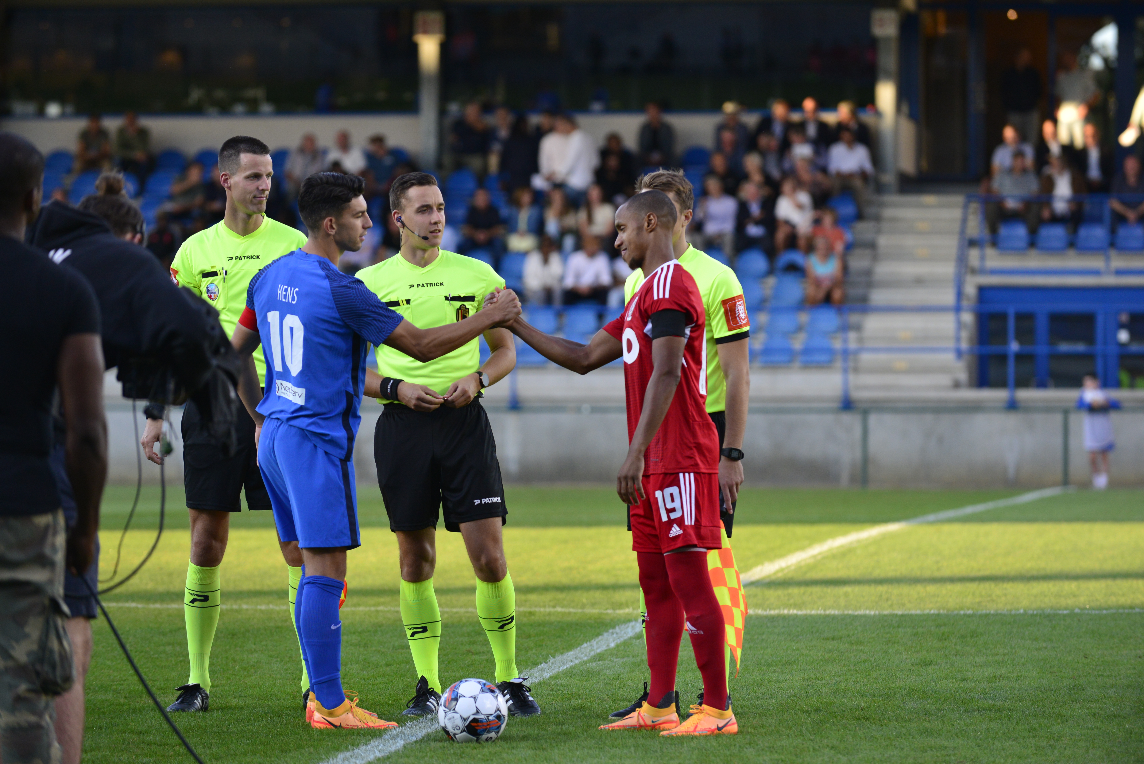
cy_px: 382
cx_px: 572
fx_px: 6358
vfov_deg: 6.9
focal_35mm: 200
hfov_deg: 10.3
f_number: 4
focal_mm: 200
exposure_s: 1/1250
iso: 1000
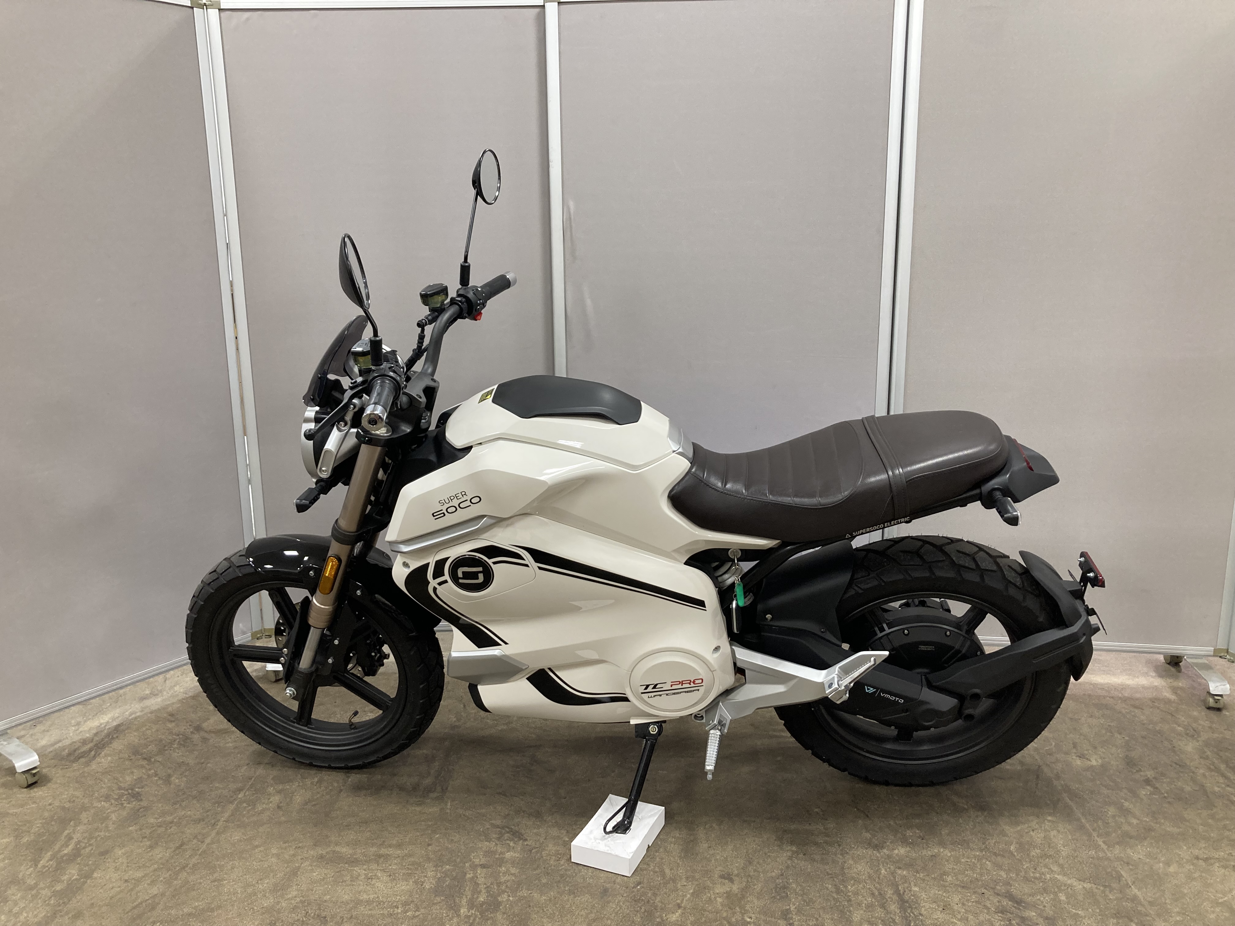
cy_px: 463
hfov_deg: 63.4
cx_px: 618
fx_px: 999
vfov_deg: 49.7
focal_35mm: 28
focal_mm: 3.99
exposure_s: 1/60
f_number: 1.8
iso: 80
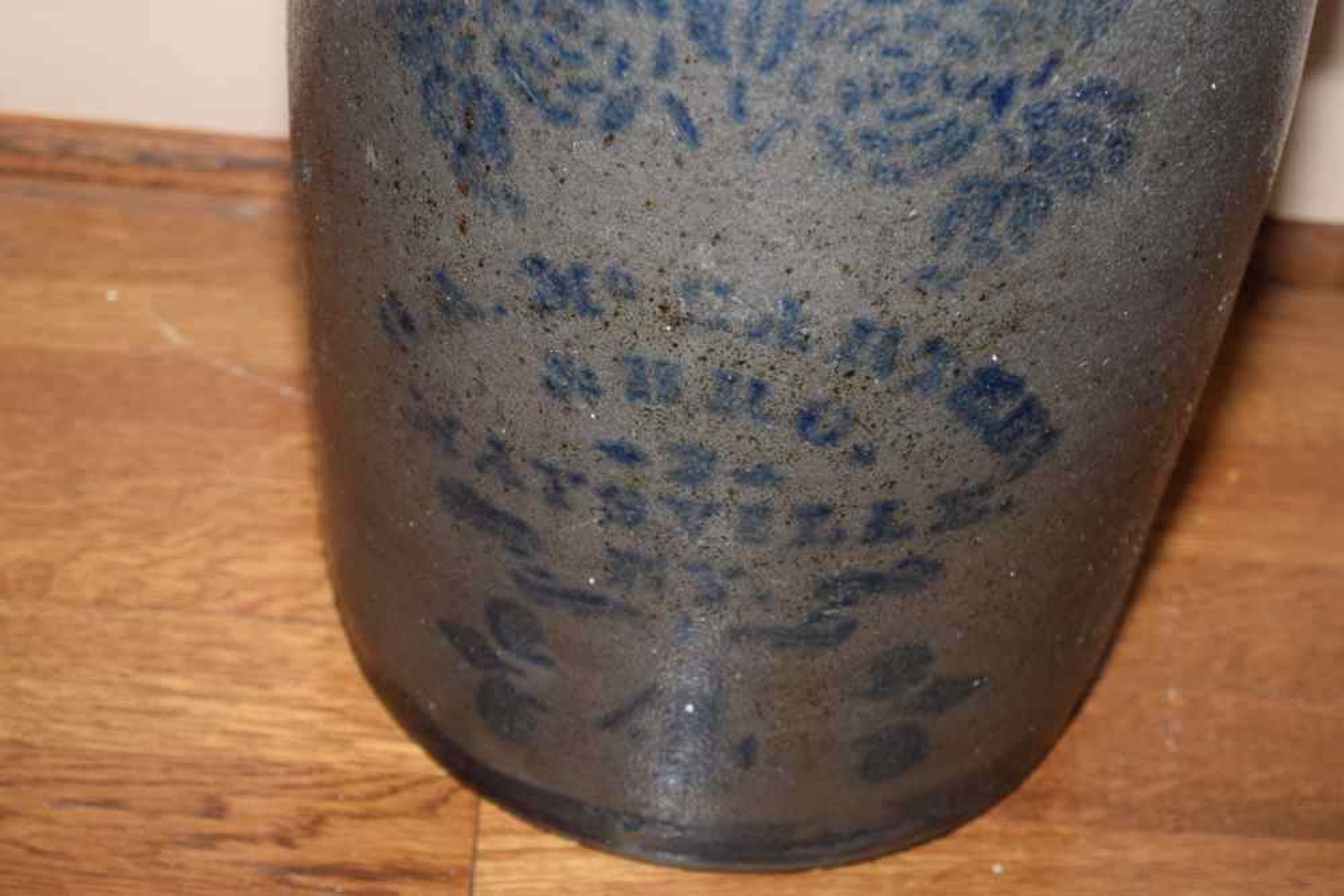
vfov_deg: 16.6
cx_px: 672
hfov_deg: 24.6
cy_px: 448
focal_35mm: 82
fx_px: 3080
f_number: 5.6
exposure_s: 1/60
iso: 1250
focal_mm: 55
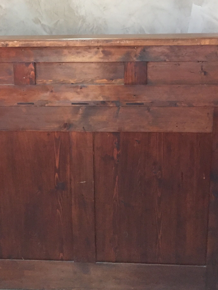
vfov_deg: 36.4
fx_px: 437
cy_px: 93
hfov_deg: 28.0
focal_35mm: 52
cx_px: 87
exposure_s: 1/17
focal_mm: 4.15
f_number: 2.2
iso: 250
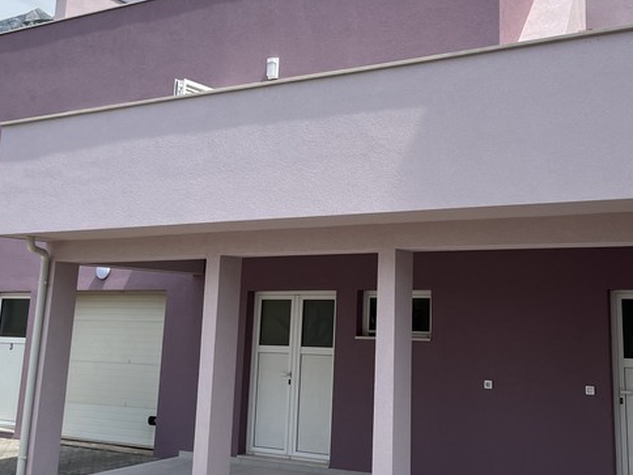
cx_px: 394
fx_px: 786
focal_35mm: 43
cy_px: 174
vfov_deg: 33.4
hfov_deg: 43.5
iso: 50
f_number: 1.6
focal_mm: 5.1
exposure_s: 1/3413
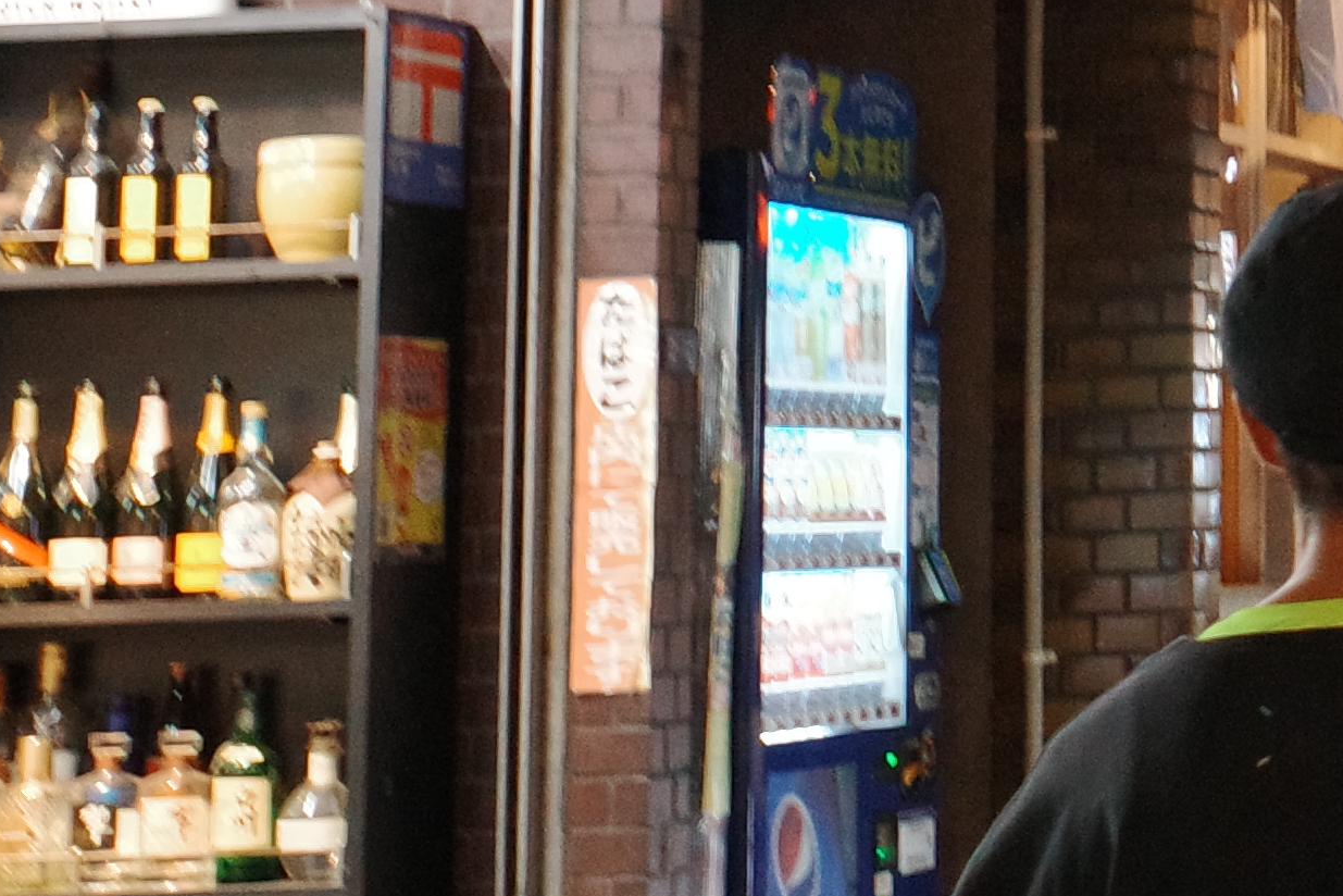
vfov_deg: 9.8
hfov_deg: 13.5
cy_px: -445
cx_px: 2439
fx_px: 5074
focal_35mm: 136
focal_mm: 18.3
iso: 2500
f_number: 3.2
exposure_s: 1/60
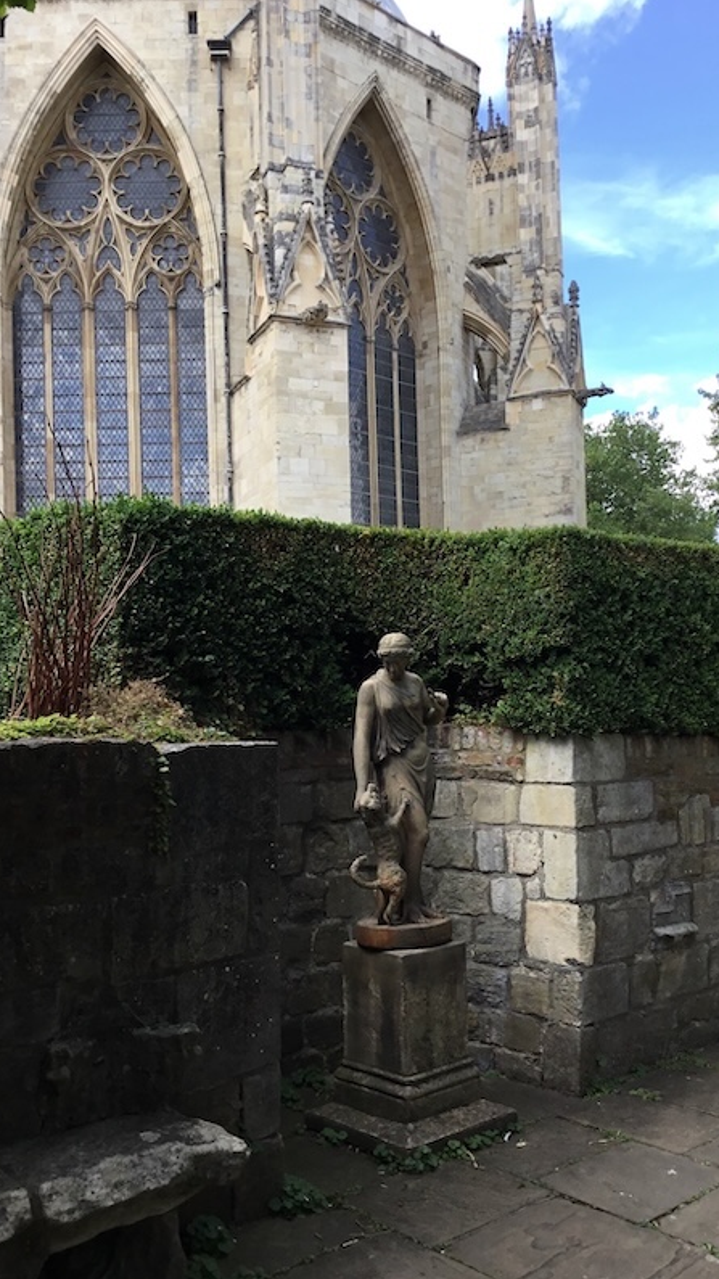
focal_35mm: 34
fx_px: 1153
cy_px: 640
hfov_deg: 34.6
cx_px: 368
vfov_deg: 58.0
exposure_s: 1/370
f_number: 2.4
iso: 25
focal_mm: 3.3
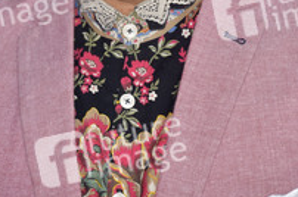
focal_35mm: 496
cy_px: -68
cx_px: 154
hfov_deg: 4.2
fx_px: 4099
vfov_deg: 2.8
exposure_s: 1/250
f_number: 7.1
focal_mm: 250
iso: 400
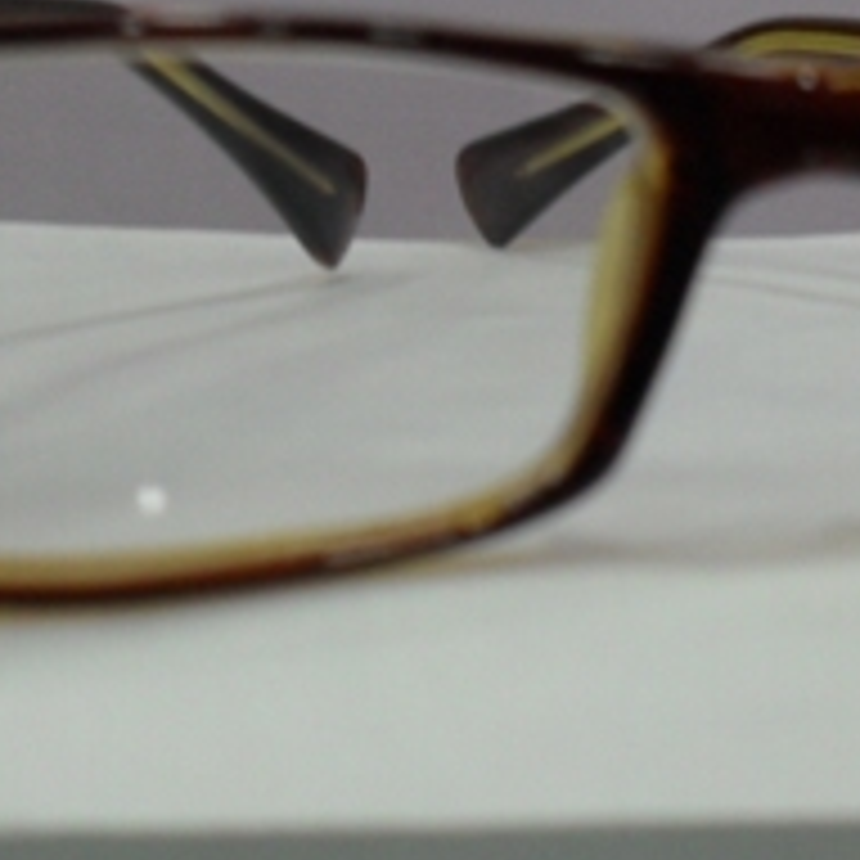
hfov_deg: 15.8
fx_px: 3092
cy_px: 302
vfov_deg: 15.8
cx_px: 599
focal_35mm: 110
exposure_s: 1/45
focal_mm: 6.3
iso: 80
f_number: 2.8
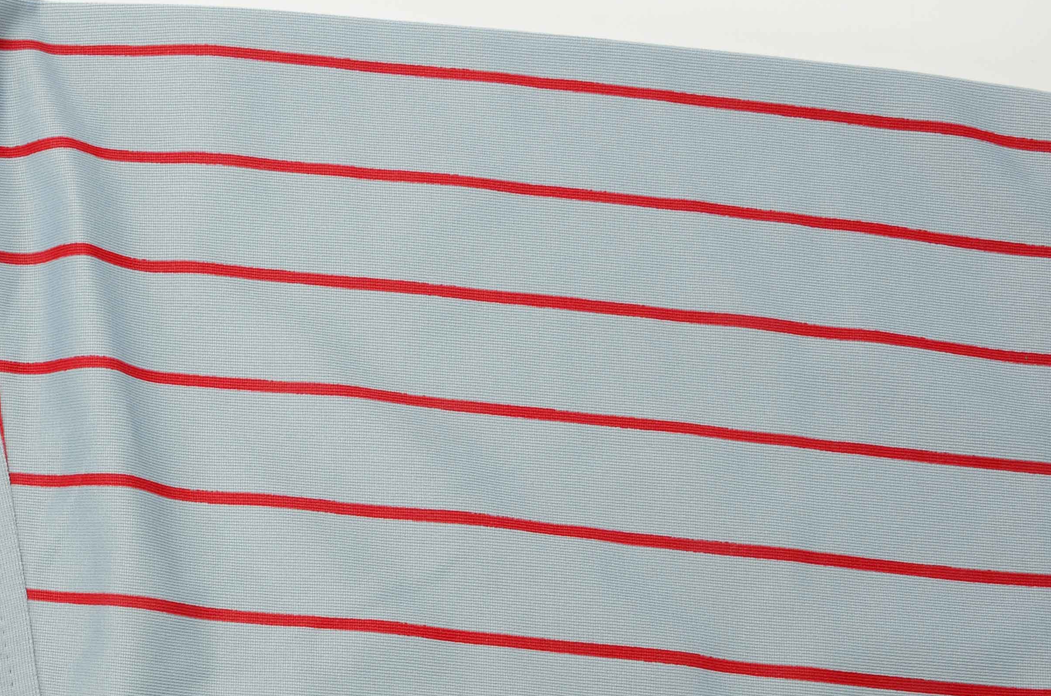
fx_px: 2156
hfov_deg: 26.7
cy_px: 628
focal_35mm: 74
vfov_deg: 18.1
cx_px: 167
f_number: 16
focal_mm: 24
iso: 200
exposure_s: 1/160
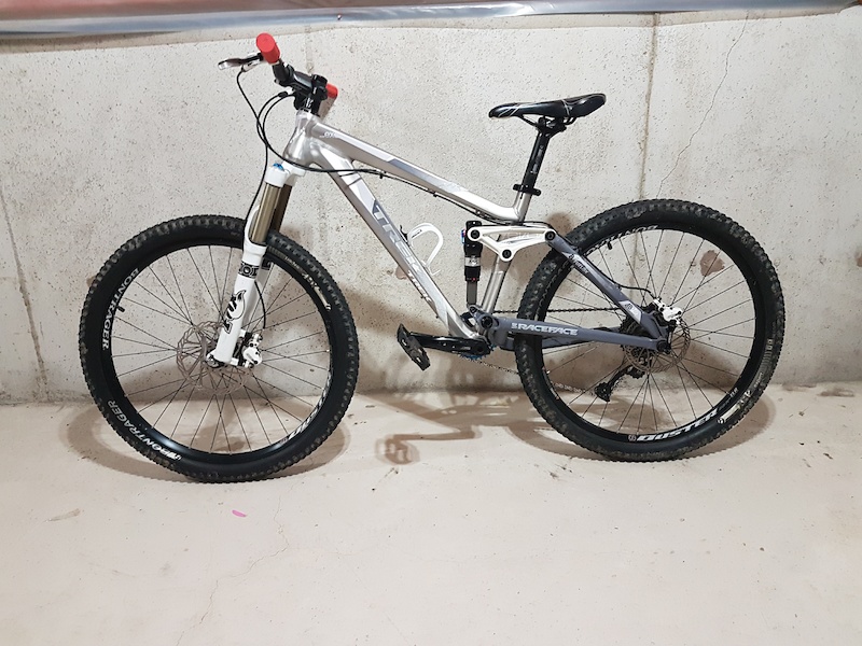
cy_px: 323
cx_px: 431
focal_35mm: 26
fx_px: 647
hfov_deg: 67.3
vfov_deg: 53.1
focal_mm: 4.2
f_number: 1.7
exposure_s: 1/13
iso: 250
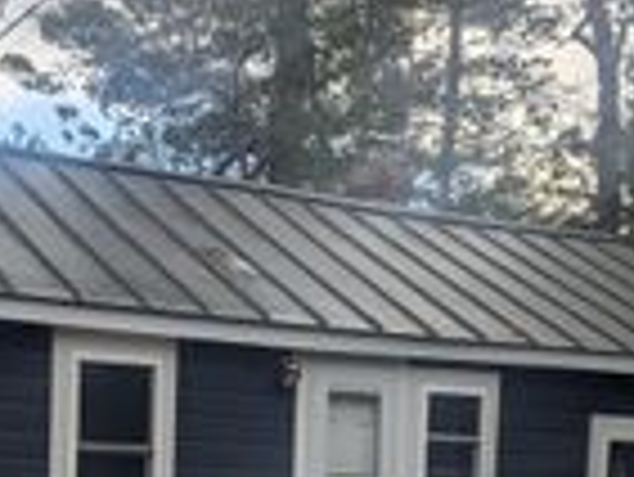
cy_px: 585
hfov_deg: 22.5
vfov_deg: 16.6
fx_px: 1558
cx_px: 67
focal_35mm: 85
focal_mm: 6.81
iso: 46
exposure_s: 1/583
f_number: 1.85
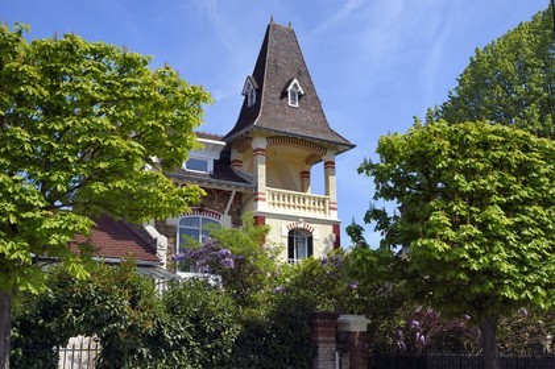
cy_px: 184
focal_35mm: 48
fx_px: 739
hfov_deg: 41.1
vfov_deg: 28.0
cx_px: 278
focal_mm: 48
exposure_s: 1/320
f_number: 10
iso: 200
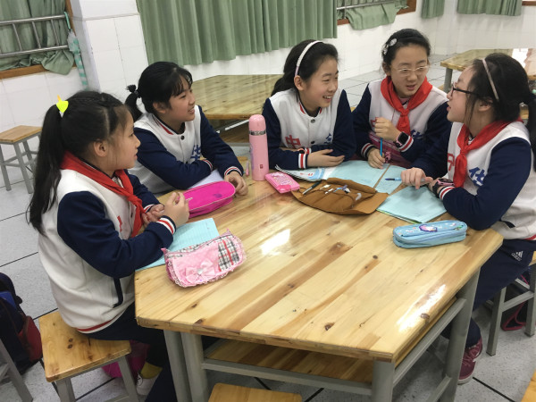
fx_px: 449
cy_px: 201
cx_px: 268
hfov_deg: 61.7
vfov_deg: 48.2
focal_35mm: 29
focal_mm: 4.15
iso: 125
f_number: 2.2
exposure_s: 1/33
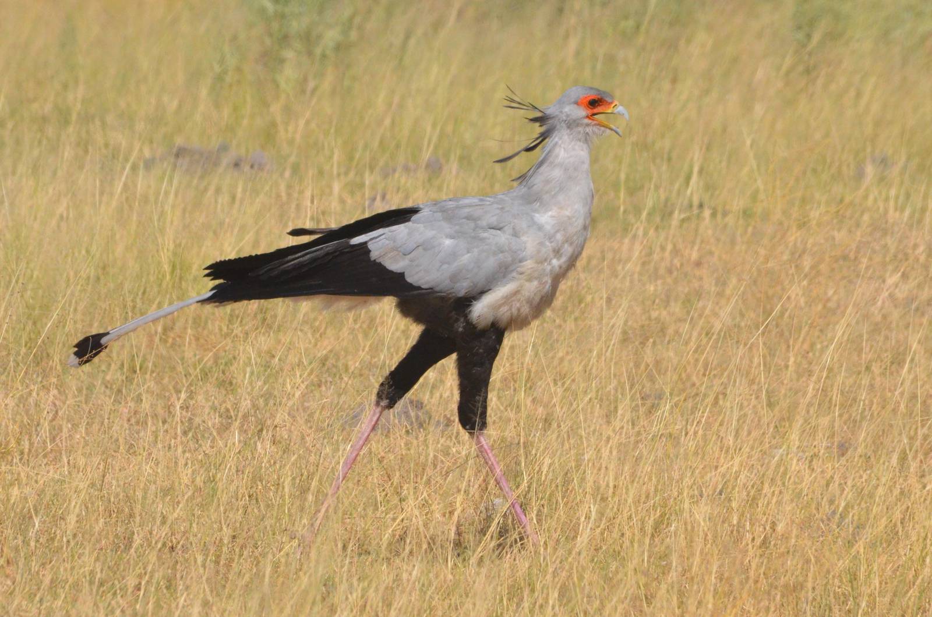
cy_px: 308
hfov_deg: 2.8
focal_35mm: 750
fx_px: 19378
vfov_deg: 1.8
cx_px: 466
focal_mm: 500
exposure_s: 1/3200
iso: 2500
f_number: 14
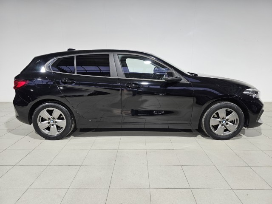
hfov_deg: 73.9
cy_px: 102
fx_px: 181
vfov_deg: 58.9
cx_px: 136
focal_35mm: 23
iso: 160
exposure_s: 1/100
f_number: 1.7
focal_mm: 6.3
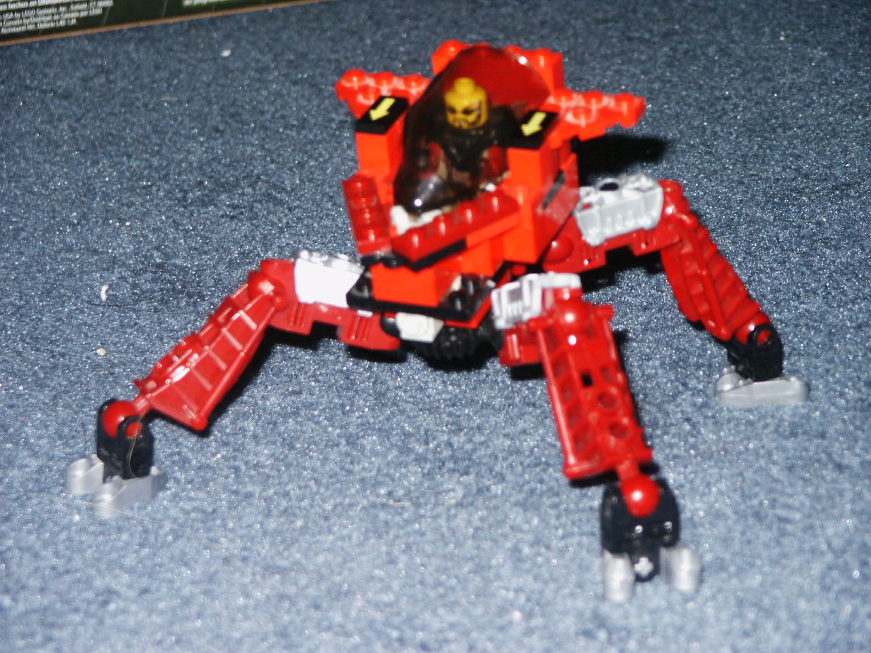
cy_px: 326
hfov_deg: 14.2
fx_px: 3497
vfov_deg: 10.7
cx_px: 436
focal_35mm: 139
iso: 200
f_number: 3.6
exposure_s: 1/125
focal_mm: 28.23
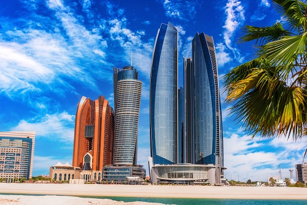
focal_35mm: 40
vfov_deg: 33.4
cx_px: 154
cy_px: 102
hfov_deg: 48.5
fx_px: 341
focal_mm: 40
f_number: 11
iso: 200
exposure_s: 1/500
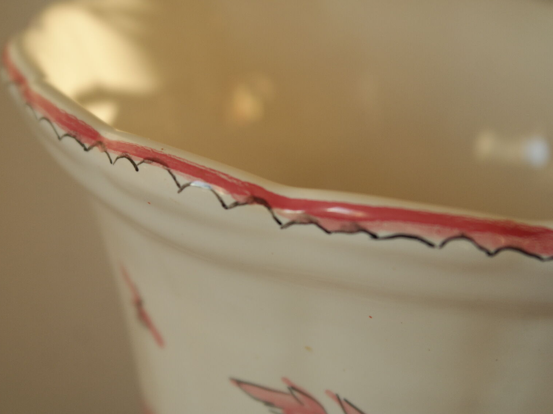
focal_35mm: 84
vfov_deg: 17.6
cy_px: 208
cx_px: 251
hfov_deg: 23.3
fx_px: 1342
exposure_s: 1/30
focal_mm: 50
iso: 200
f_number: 6.3
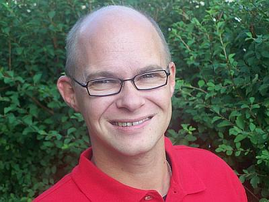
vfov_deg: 12.7
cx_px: 134
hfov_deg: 16.8
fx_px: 909
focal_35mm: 117
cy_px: 101
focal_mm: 19.4
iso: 64
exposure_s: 1/125
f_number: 3.3
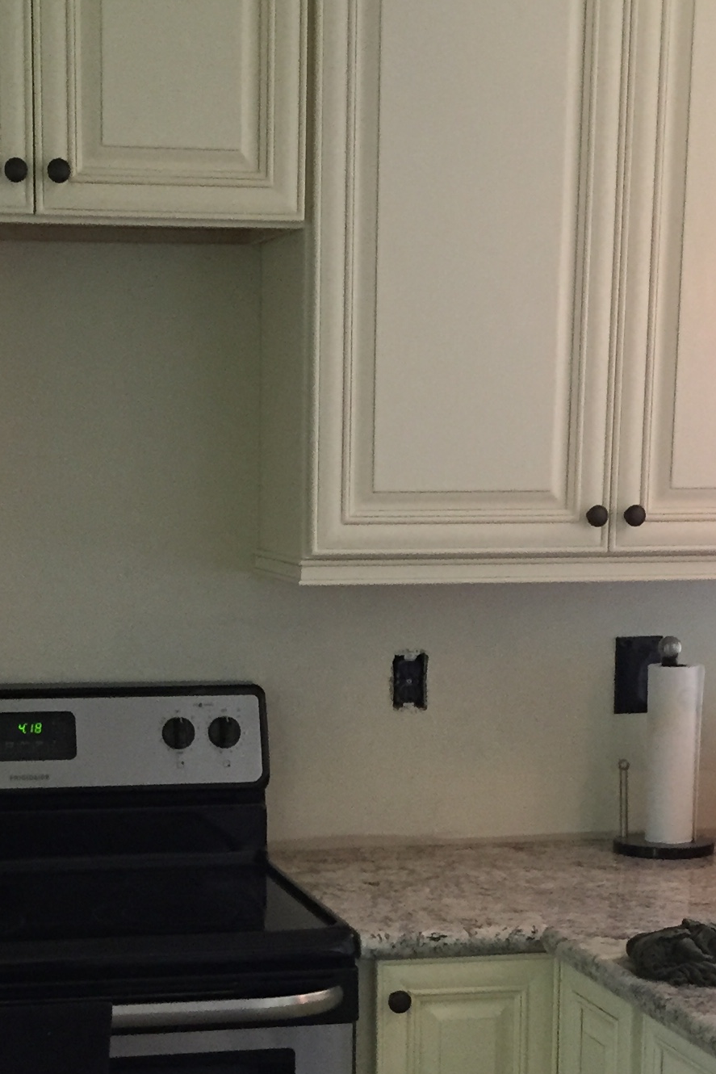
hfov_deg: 18.3
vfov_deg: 26.7
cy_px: 904
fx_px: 2207
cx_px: 207
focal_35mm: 74
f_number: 2.2
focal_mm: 4.15
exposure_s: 1/30
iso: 200
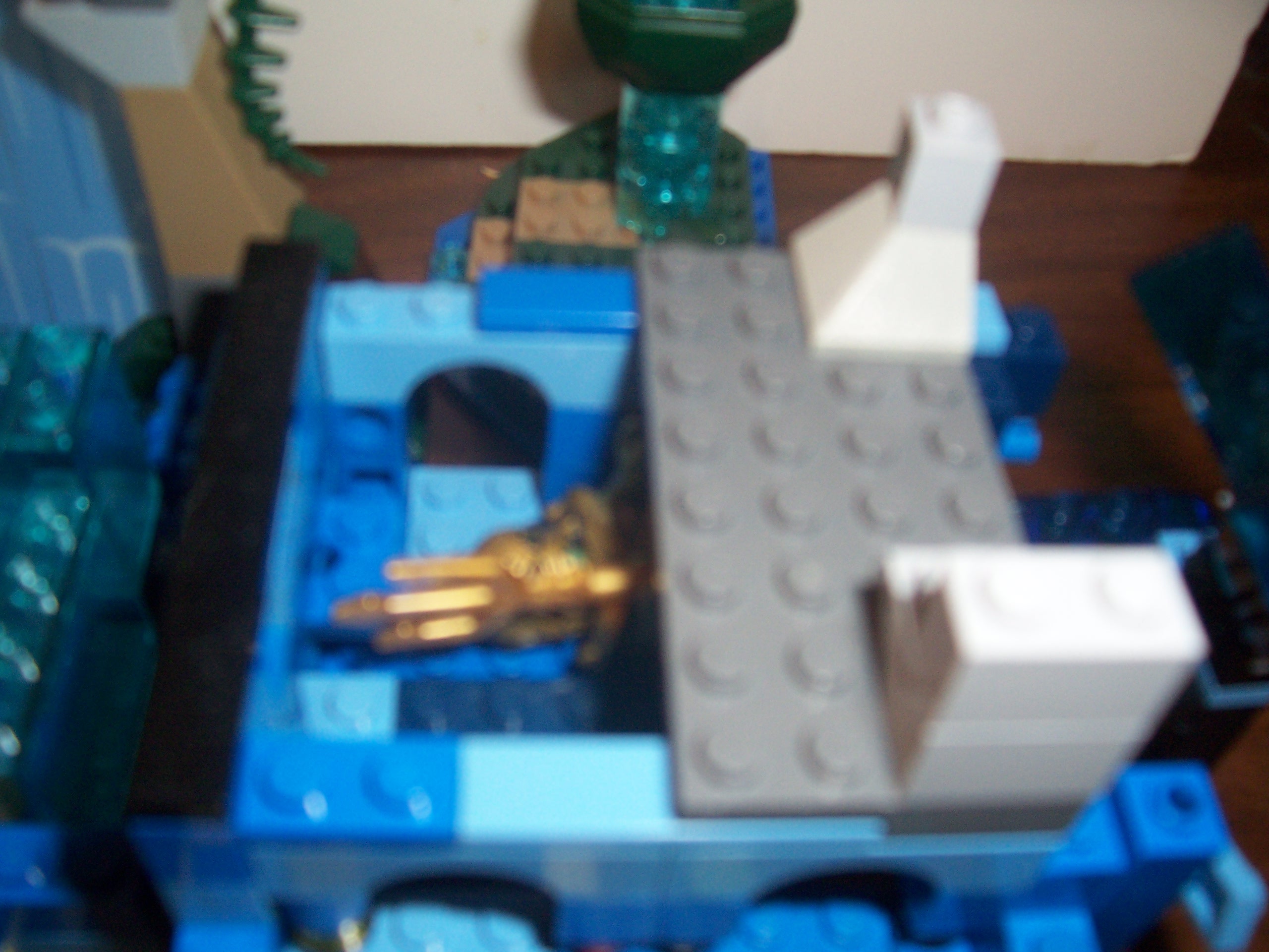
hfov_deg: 54.0
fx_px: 1246
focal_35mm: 34
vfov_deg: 41.8
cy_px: 476
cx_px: 634
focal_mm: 5.6
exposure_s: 1/60
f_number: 2.7
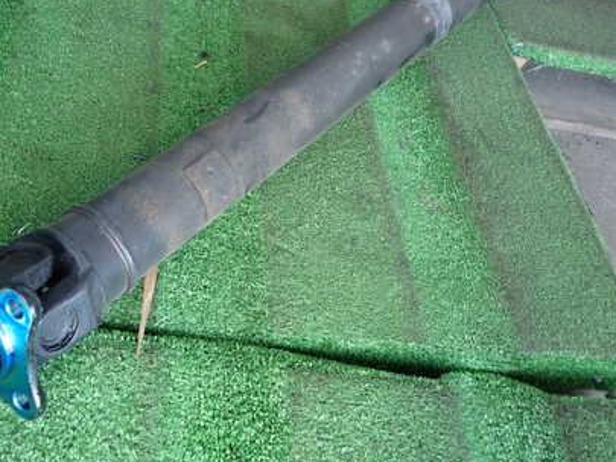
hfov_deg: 49.7
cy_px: 167
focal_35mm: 37
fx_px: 659
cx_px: 237
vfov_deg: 38.4
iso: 125
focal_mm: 4.5
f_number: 2
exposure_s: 1/60
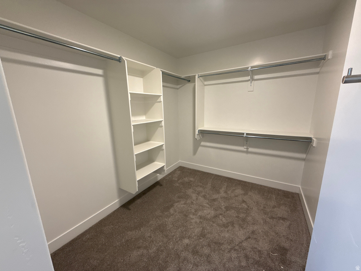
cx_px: 180
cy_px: 136
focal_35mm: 14
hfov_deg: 102.1
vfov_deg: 85.7
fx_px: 146
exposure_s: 1/120
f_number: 2.2
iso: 200
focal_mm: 2.22
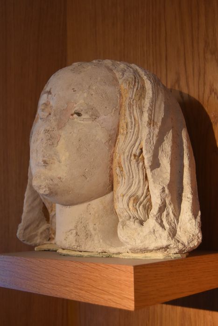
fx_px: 409
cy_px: 163
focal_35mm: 45
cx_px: 109
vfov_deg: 43.6
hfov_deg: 29.9
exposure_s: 1/60
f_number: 4.2
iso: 1800
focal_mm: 30
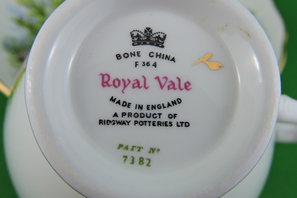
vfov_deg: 31.9
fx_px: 347
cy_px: 92
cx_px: 148
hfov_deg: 46.4
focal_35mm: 42
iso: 100
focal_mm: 7.2
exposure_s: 1/60
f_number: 3.8
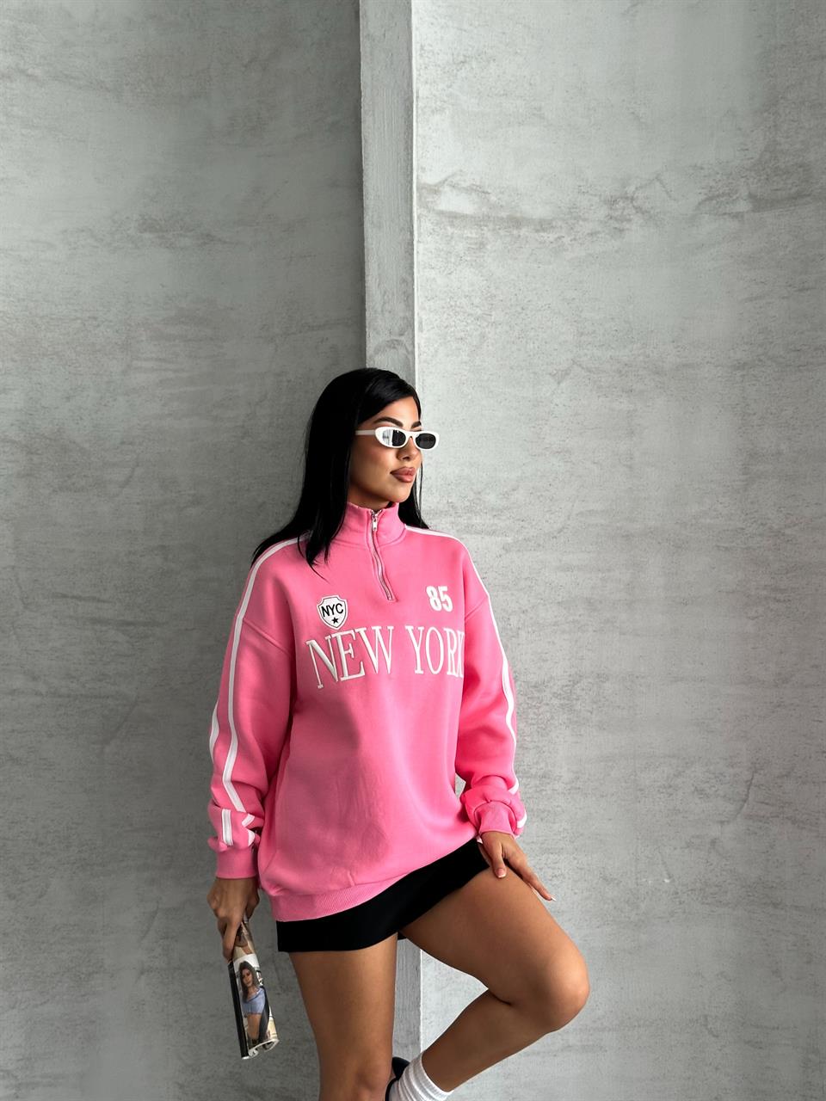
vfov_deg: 39.7
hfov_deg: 30.3
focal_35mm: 48
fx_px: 1527
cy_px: 550
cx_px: 413
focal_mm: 6.86
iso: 80
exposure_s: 1/73
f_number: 1.78
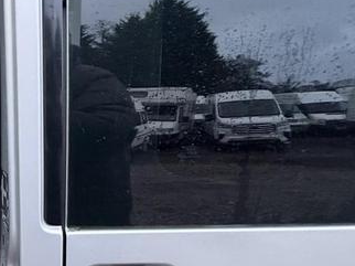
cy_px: 161
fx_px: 400
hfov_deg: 36.9
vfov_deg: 36.6
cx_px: -68
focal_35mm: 39
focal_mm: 2.22
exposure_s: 1/60
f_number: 2.2
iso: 400
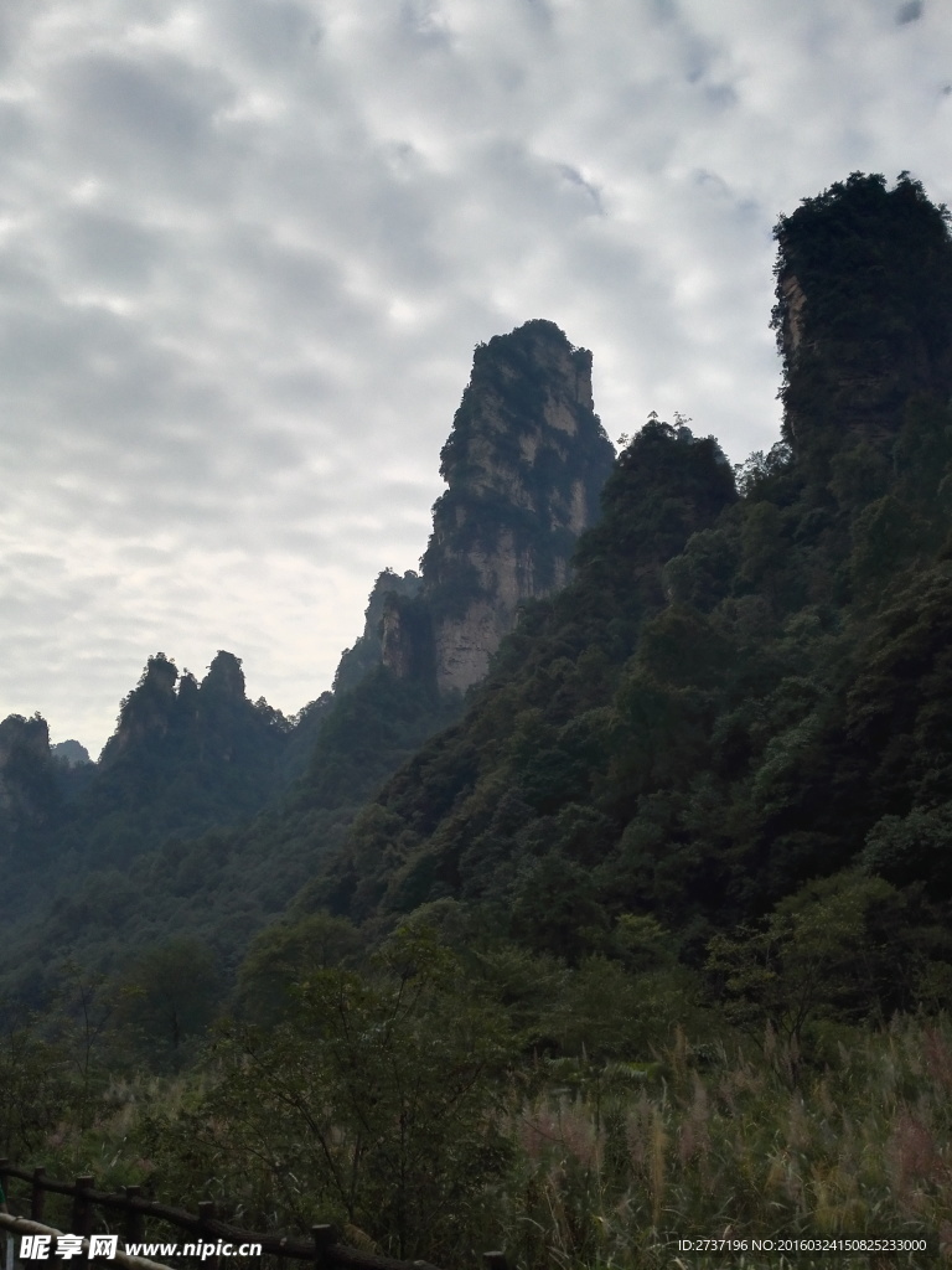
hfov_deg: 48.2
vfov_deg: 61.7
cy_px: 635
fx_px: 1063
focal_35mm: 29
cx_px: 476
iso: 80
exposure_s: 1/3788
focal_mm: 3.8
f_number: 2
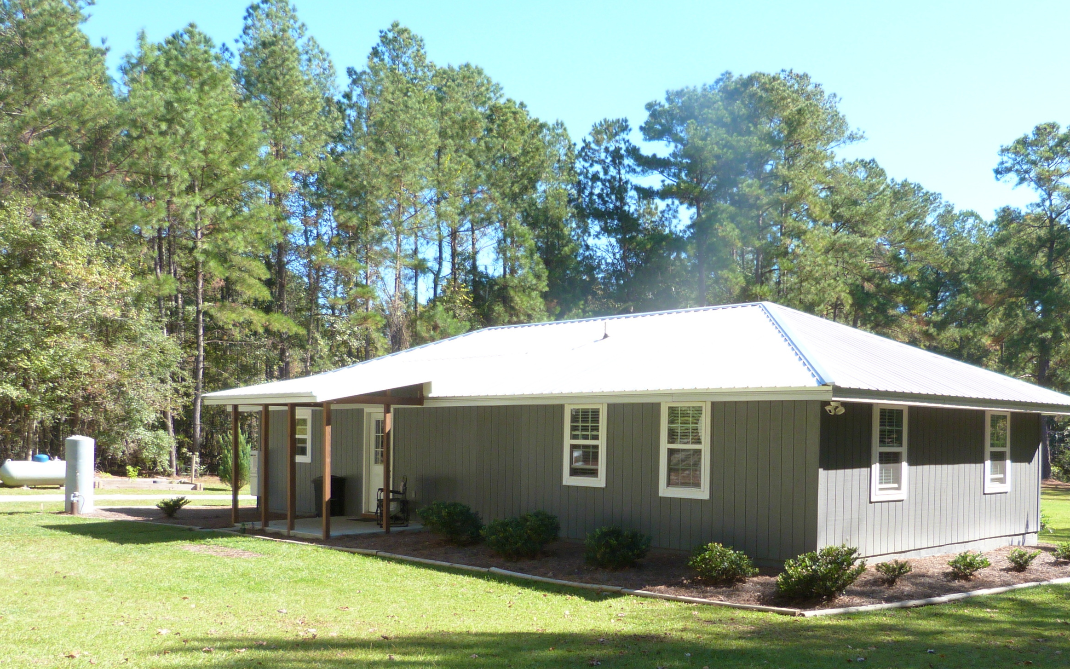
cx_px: 690
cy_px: 457
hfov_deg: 54.5
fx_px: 1021
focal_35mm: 35
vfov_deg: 35.8
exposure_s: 1/400
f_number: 2.8
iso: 100
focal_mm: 4.5
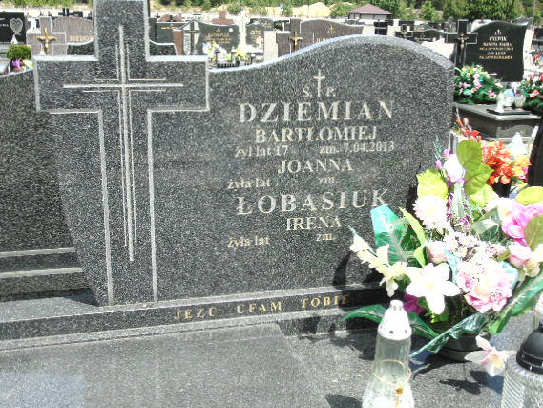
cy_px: 215
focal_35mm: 45
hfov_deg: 42.1
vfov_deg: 32.2
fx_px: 706
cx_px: 282
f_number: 3.9
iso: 80
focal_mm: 7.1
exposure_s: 1/500
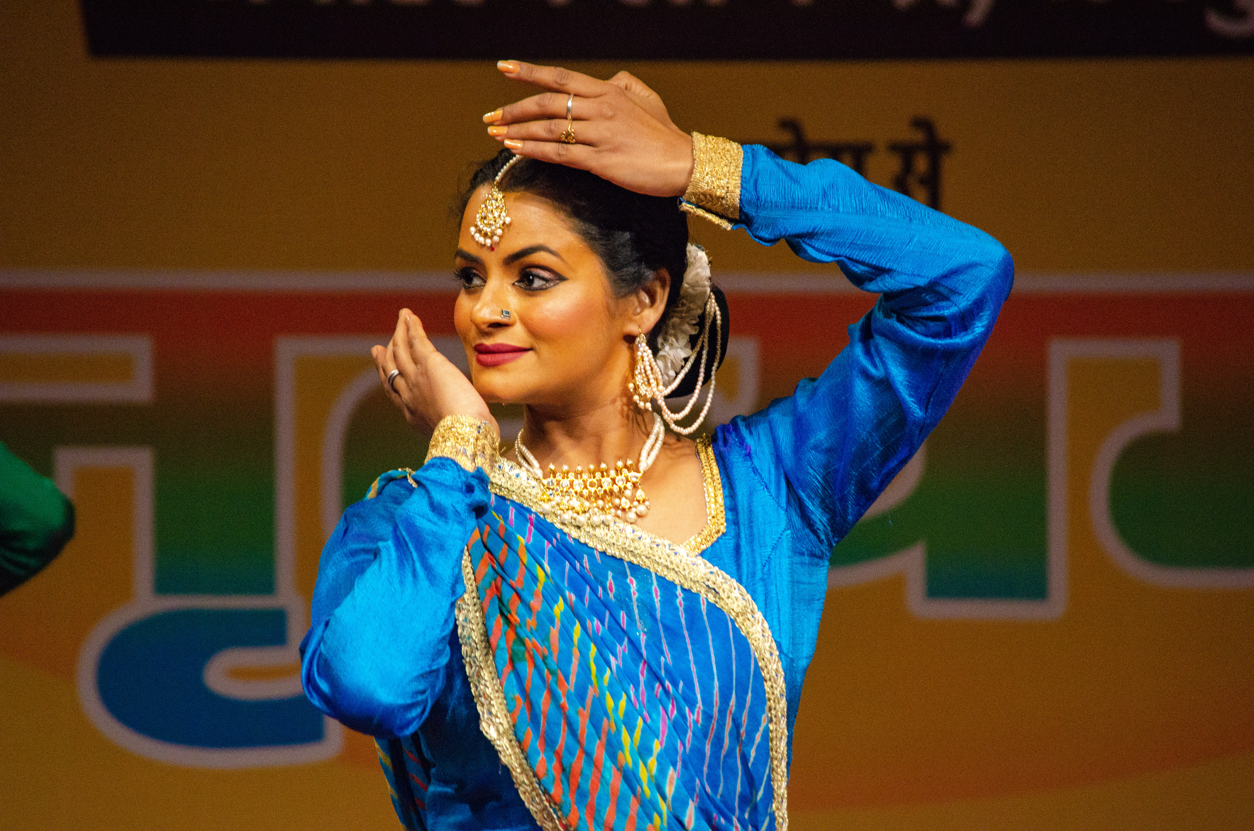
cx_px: 627
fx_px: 14078
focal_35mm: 405
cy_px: 416
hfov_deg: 5.1
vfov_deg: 3.4
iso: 500
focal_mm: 270
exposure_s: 1/250
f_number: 5.6
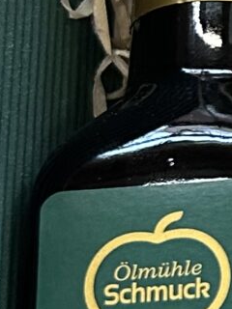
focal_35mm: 208
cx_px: 612
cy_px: 143
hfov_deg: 6.7
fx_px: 1859
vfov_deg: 9.5
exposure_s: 1/60
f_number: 1.5
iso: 200
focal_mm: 5.7
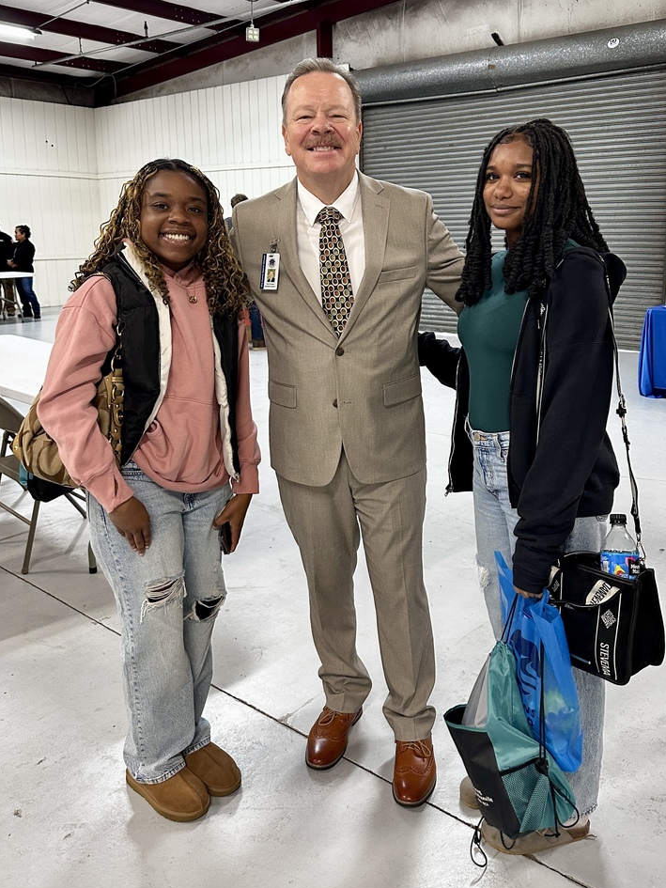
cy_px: 450
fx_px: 667
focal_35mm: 26
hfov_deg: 53.1
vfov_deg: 67.3
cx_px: 329
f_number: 1.78
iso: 320
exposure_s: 1/60
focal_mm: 6.86
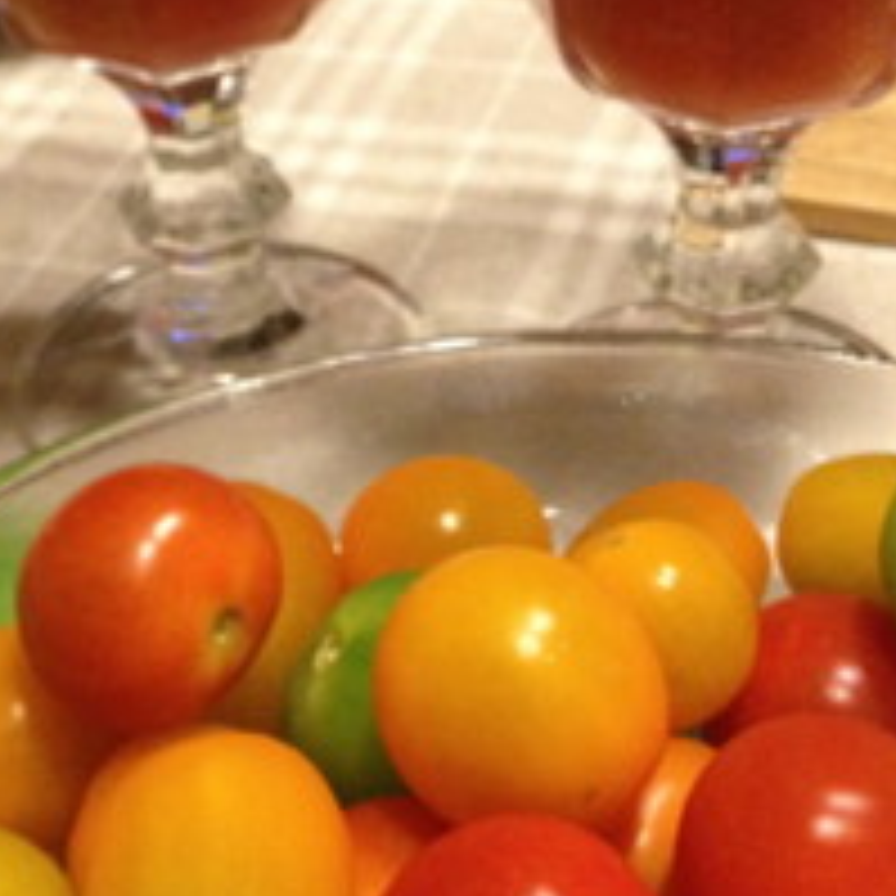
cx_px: 410
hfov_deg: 24.6
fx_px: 2050
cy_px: 167
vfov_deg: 24.2
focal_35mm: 70
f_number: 2.4
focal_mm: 4.28
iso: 400
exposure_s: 1/20
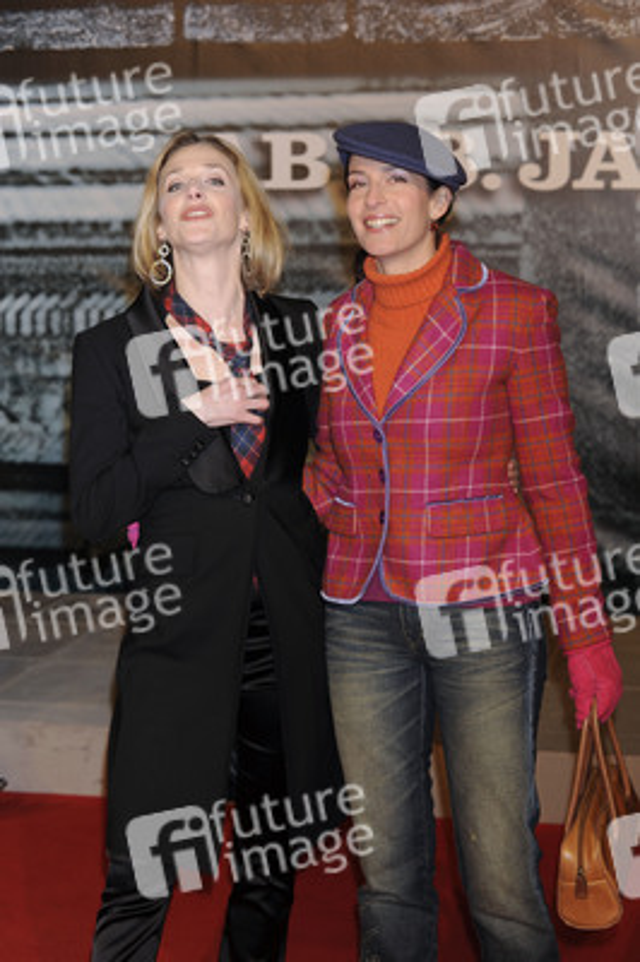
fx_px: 1870
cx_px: 320
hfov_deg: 19.4
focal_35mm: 70
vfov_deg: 28.9
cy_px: 481
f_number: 7.1
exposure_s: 1/160
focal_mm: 70
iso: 400
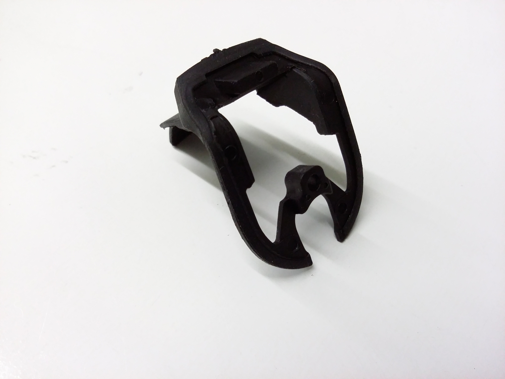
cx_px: 252
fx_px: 467
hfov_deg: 56.8
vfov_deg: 44.2
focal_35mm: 32
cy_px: 190
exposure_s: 1/15
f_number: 2.4
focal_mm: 3.4
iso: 200
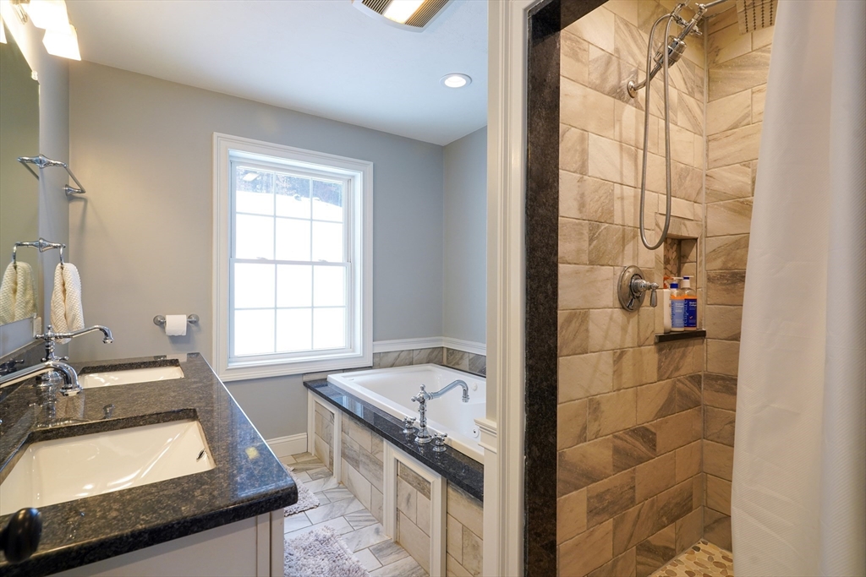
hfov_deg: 93.3
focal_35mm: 17
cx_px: 433
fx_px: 409
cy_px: 288
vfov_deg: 70.5
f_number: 8
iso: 640
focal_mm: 17
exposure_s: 1/15
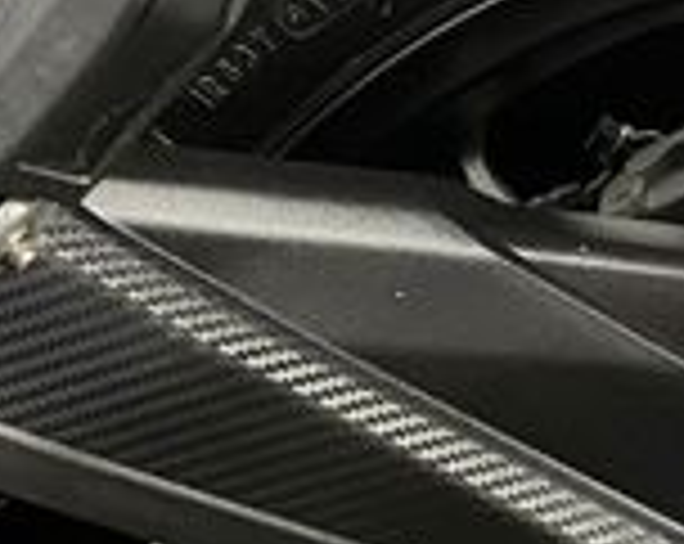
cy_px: 526
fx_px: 2162
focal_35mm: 107
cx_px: 756
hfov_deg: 17.4
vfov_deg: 14.2
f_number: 1.6
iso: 500
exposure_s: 1/33
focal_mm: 5.1
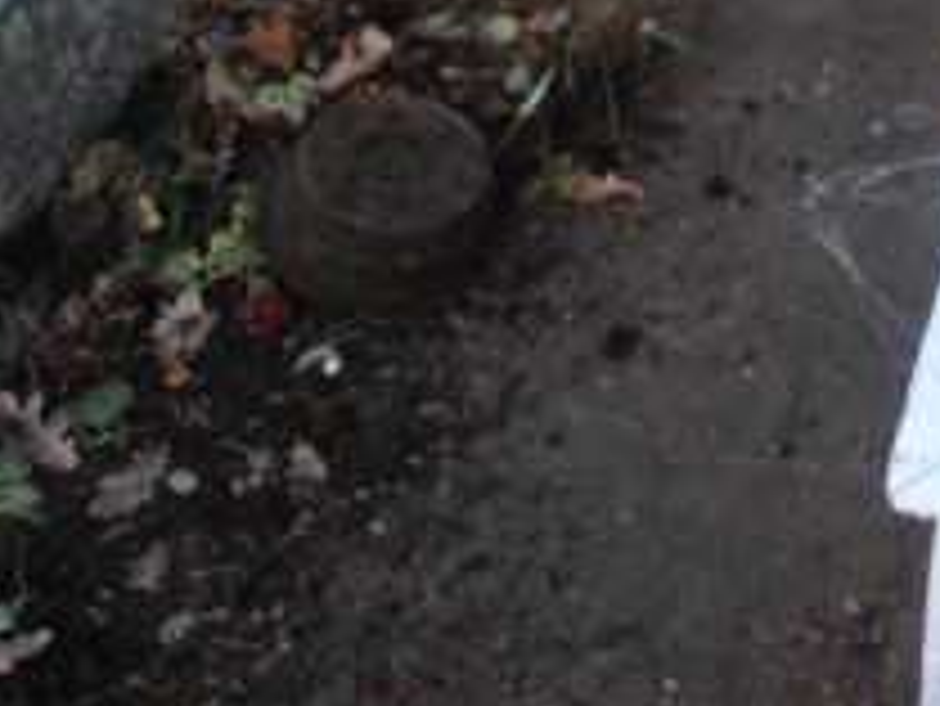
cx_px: 1435
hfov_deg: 18.7
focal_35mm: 92
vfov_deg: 15.0
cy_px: -328
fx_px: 2500
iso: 80
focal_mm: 5.25
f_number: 3.5
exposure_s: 1/125
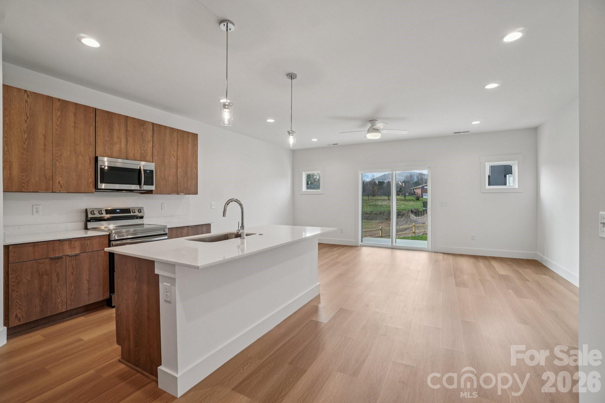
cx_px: 302
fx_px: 252
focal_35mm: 15
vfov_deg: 77.3
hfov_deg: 100.4
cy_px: 202
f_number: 8
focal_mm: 10
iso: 250
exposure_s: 1/30
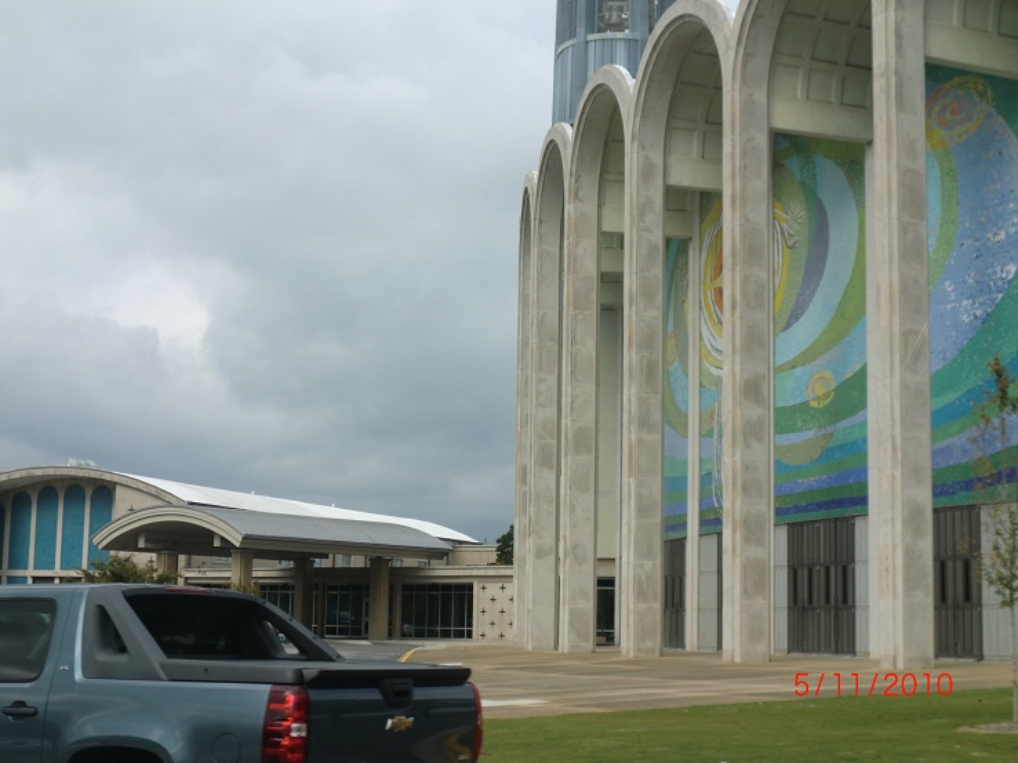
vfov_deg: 24.0
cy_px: 382
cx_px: 509
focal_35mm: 61
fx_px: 1793
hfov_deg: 31.7
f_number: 4.2
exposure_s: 1/500
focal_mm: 11.2
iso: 64
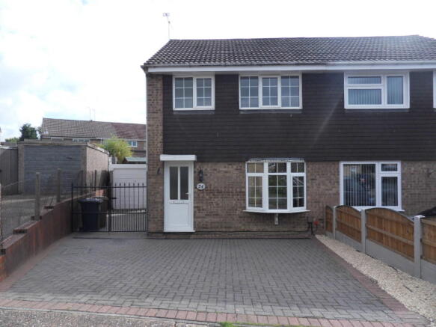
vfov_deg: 56.8
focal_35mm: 24
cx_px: 218
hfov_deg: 71.6
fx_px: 302
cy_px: 164
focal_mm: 4.2
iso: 80
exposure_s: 1/180
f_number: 7.5
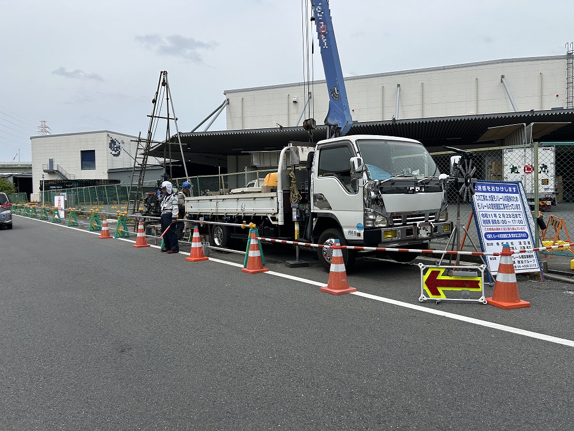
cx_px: 287
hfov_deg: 67.3
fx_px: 431
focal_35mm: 26
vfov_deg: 53.1
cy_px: 216
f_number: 1.5
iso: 50
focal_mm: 5.7
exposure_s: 1/3704
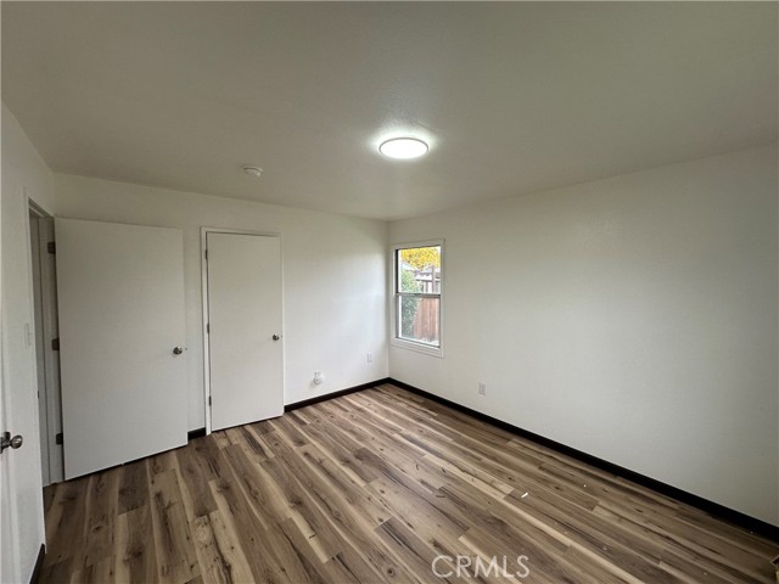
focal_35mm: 14
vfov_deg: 85.7
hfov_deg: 102.1
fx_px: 315
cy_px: 292
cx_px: 390
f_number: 2.2
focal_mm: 2.22
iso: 100
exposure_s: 1/120
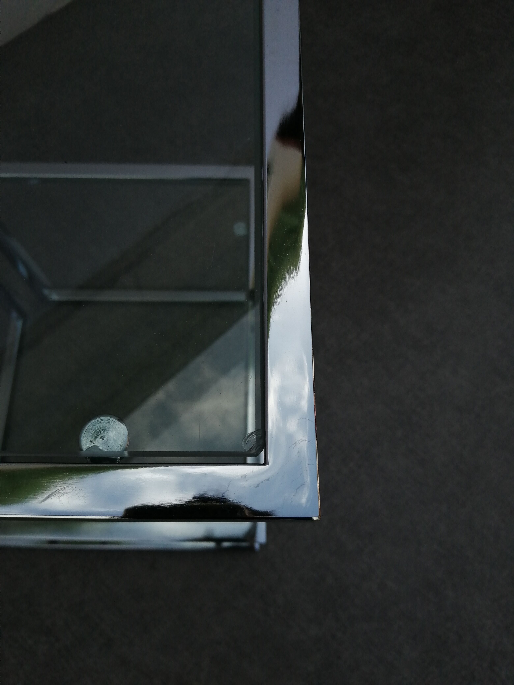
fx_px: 515
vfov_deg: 67.3
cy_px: 342
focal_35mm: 26
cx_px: 257
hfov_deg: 53.1
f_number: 1.8
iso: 50
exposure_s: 1/2020
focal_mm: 3.46
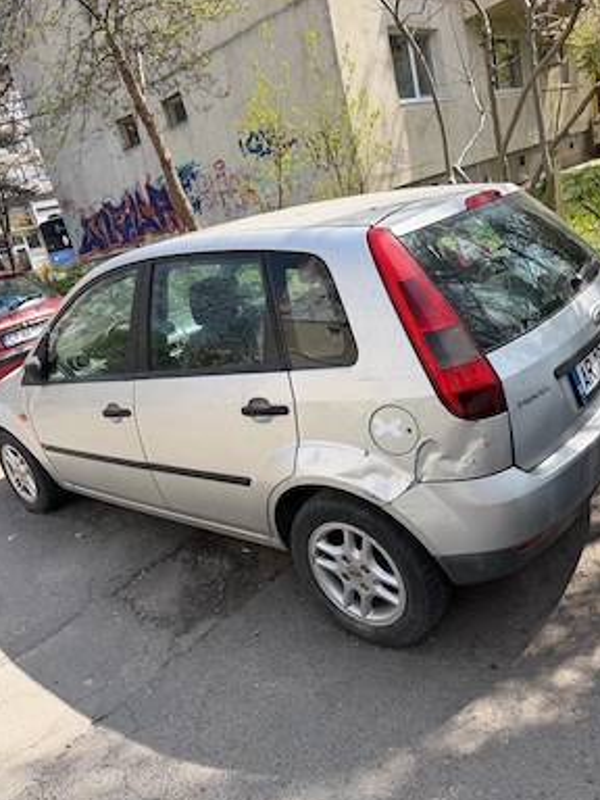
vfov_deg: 69.4
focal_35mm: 25
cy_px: 398
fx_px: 578
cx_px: 304
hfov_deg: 54.9
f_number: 1.78
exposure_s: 1/1855
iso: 80
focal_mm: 6.76
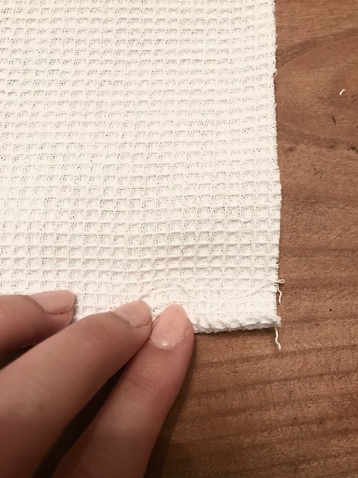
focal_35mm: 28
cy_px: 239
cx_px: 179
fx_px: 386
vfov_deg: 63.4
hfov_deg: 49.7
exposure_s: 1/17
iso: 80
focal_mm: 3.99
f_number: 1.8
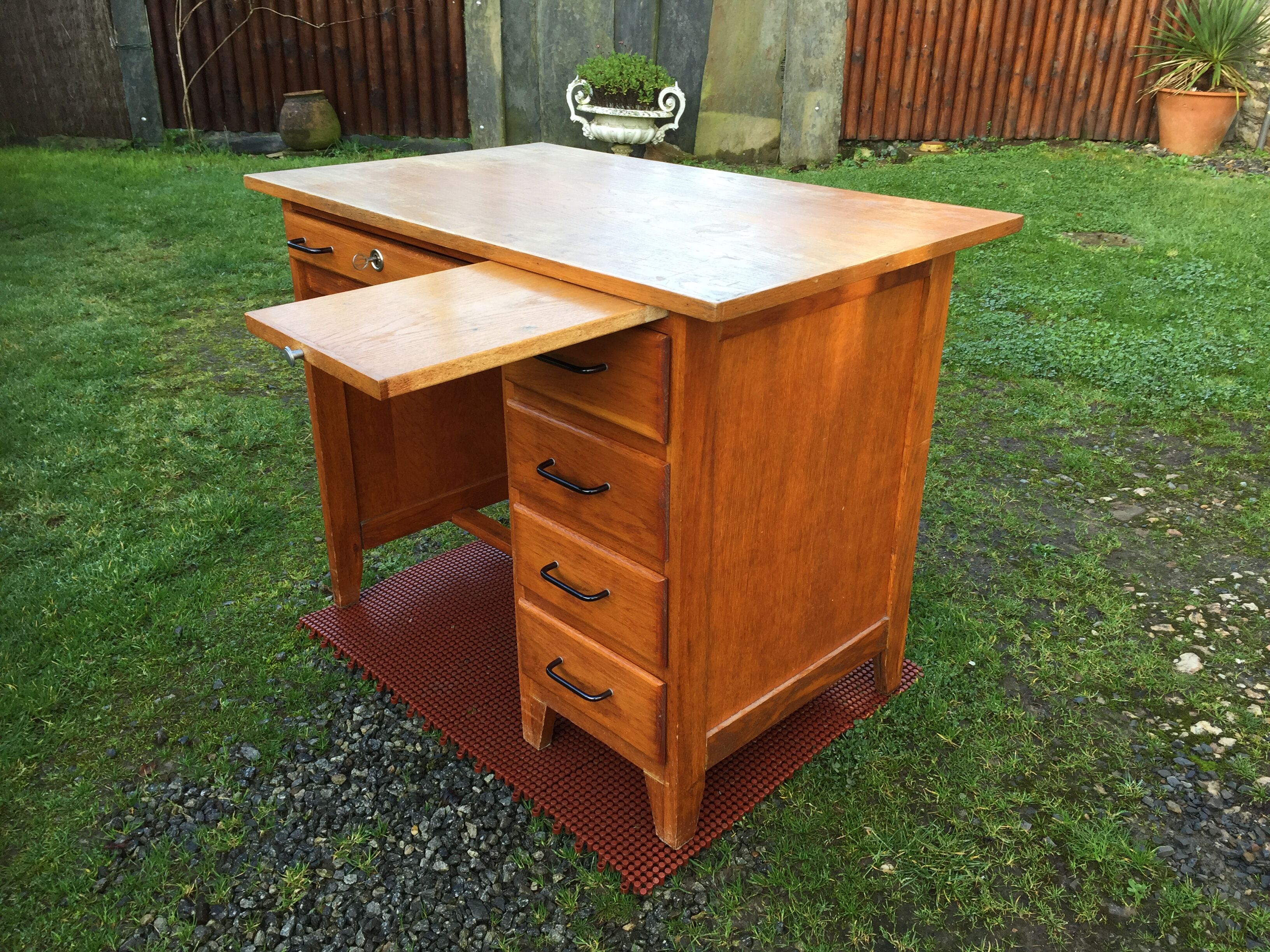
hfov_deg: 61.7
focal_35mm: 29
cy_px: 476
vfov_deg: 48.2
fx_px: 1064
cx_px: 635
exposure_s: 1/100
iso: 40
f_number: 2.2
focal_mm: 4.15
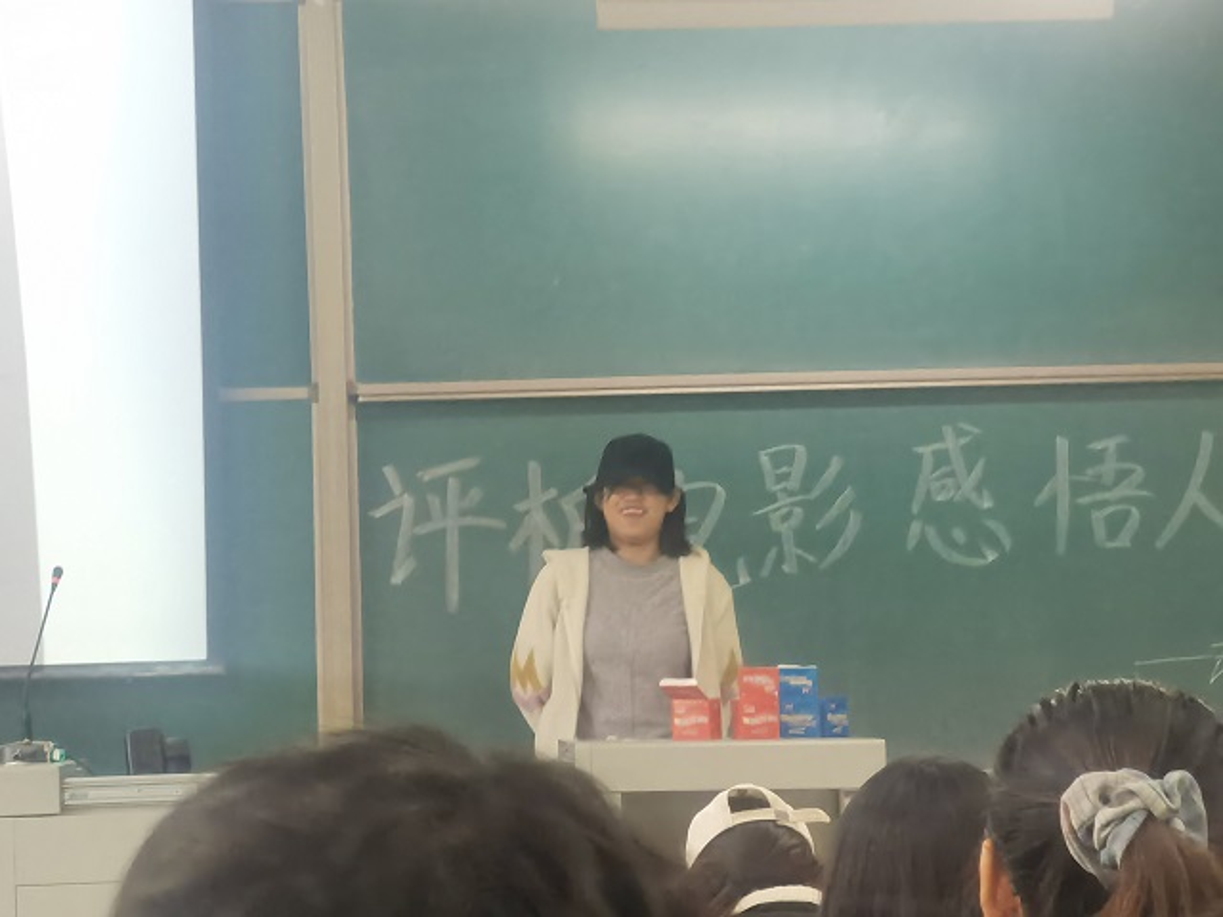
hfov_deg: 19.8
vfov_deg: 14.9
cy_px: 458
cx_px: 612
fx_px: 3498
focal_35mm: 99
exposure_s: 1/50
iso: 400
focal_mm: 6.4
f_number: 2.4
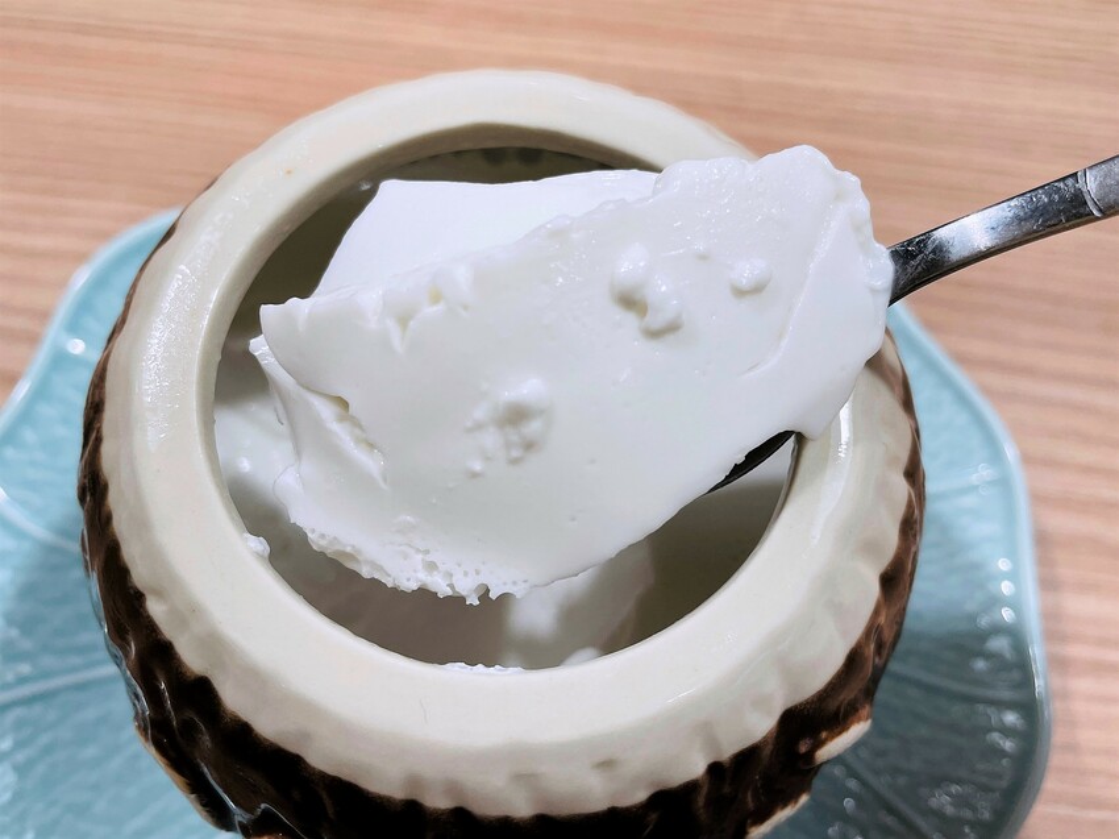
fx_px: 840
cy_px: 420
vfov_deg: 53.0
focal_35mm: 26
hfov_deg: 67.3
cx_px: 560
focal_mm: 4.2
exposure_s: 1/120
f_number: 1.6
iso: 80
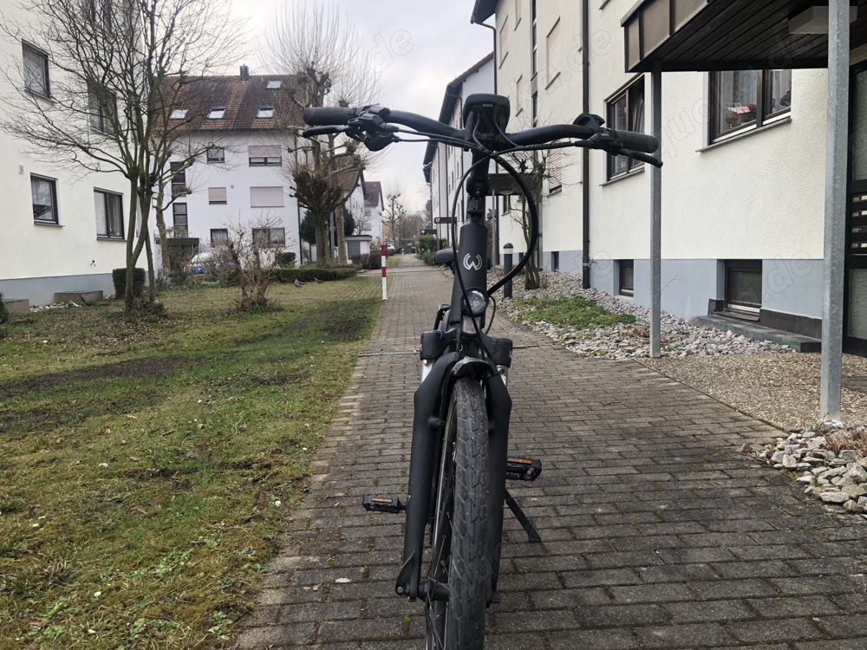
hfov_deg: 63.4
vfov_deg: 49.7
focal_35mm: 28
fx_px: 701
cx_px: 434
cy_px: 325
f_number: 1.8
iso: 20
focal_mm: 3.99
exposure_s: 1/165
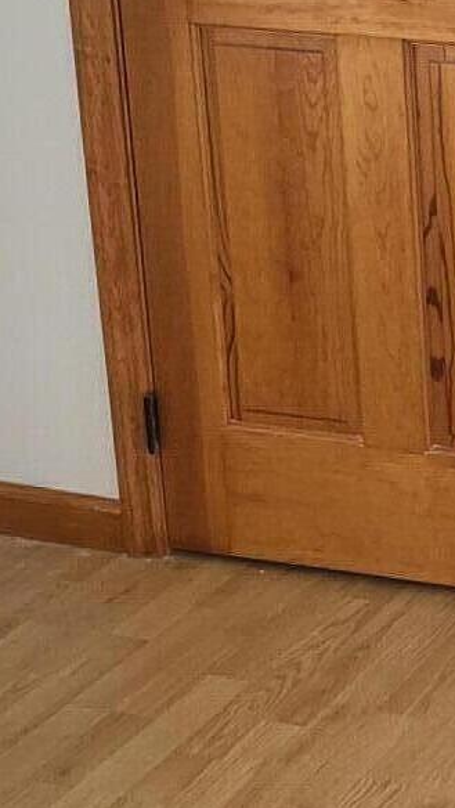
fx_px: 2078
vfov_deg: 21.8
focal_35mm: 97
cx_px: 982
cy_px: 216
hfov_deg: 11.1
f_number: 1.8
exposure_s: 1/60
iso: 200
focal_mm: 4.25
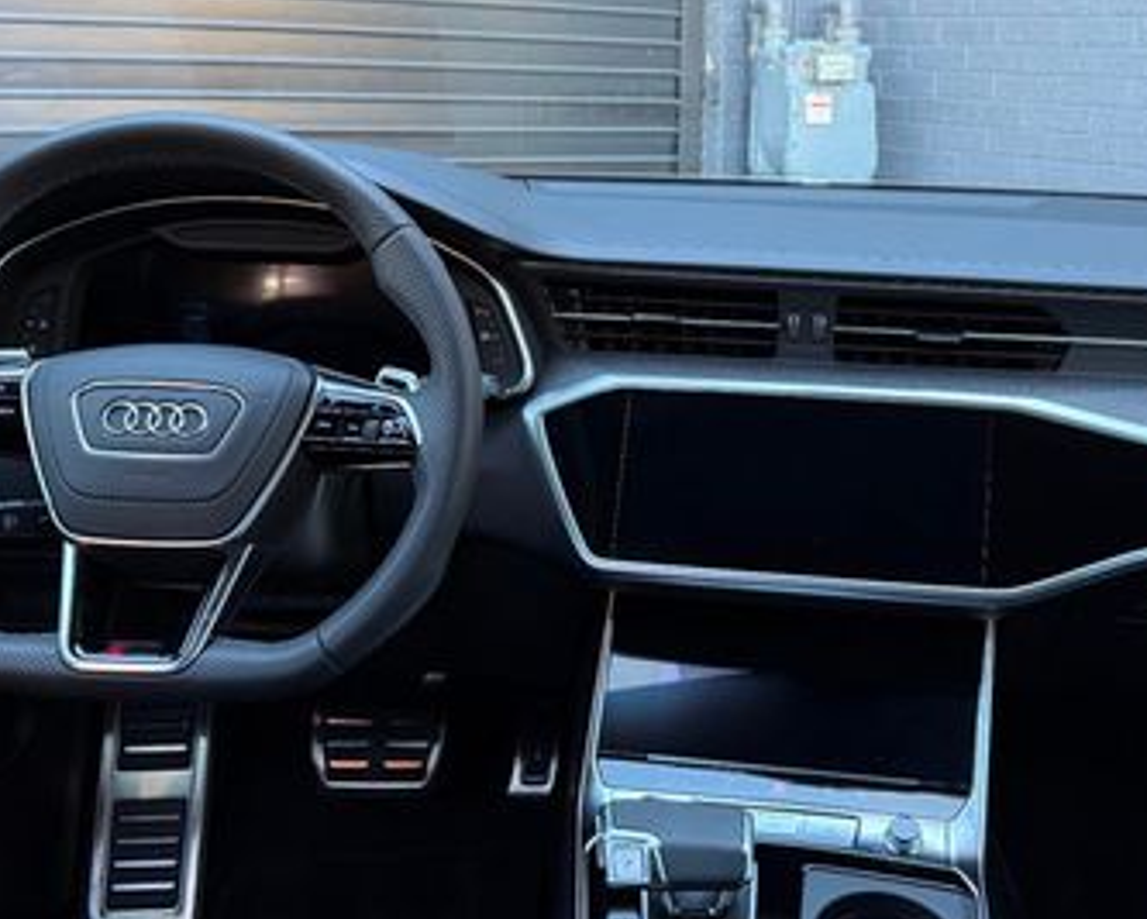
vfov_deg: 33.5
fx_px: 1529
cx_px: 758
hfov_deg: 40.6
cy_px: 427
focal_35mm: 45
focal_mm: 6.76
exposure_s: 1/121
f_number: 1.78
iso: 200
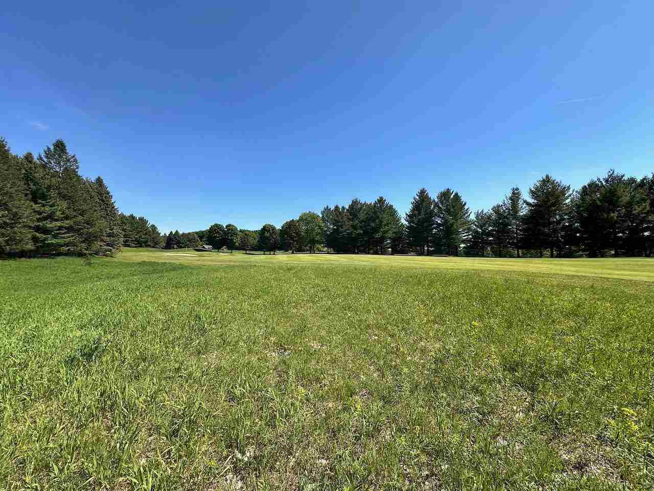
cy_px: 246
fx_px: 265
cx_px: 327
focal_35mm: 14
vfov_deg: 85.7
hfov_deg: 102.1
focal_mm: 2.22
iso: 40
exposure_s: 1/1595
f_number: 2.2
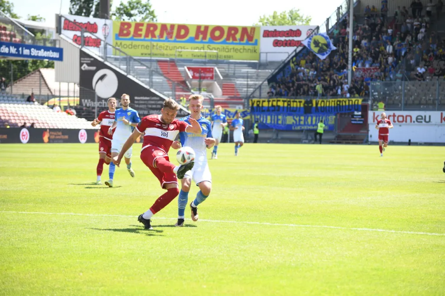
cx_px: 222
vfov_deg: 9.8
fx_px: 1730
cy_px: 148
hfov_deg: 14.7
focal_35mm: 140
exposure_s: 1/2000
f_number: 4.8
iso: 1100
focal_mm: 140
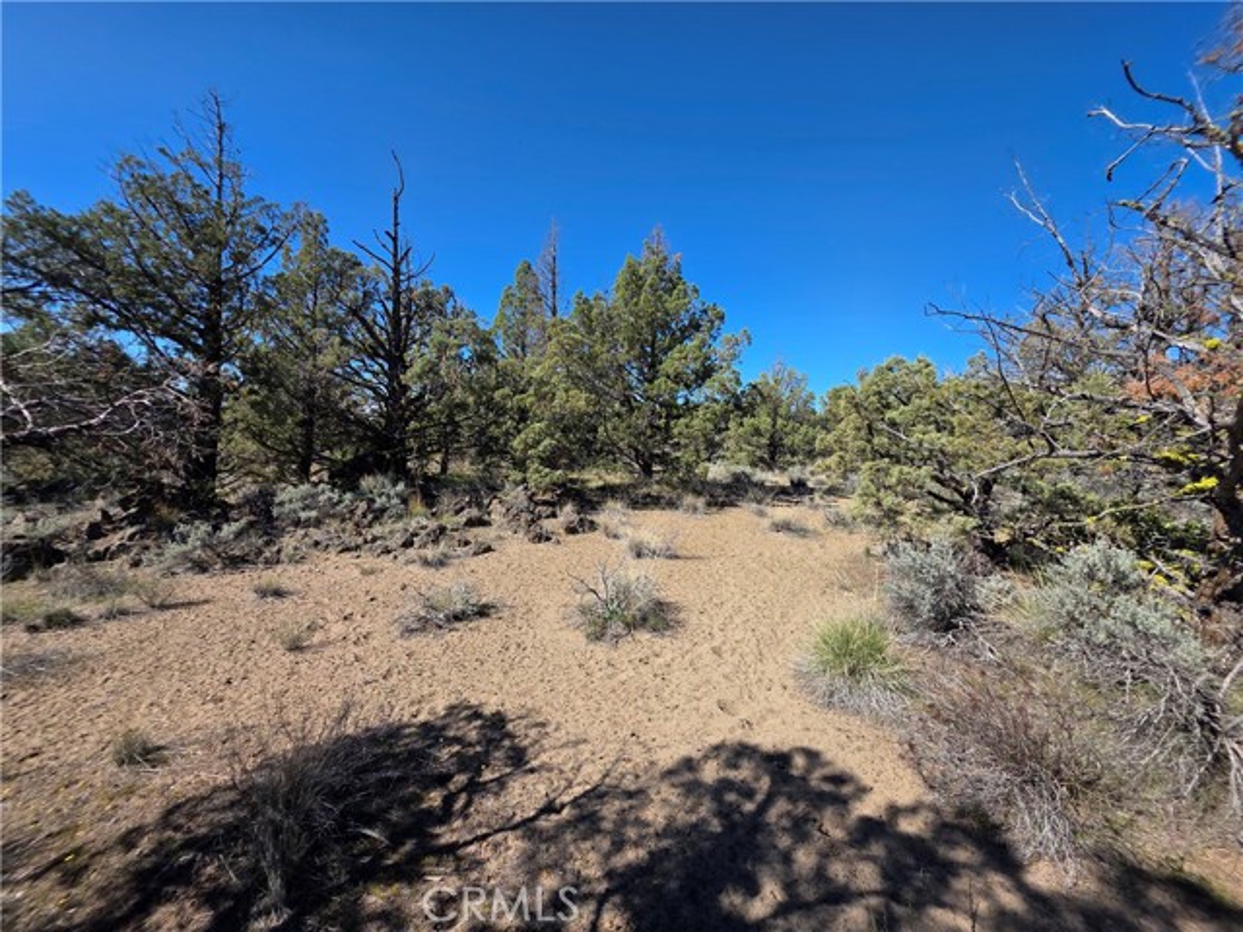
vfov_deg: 89.9
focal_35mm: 13
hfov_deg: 106.2
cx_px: 622
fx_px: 467
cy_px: 466
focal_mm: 2.2
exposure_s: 1/1645
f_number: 1.9
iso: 40
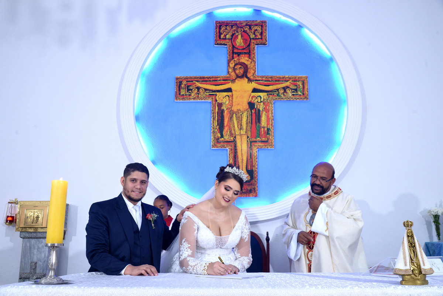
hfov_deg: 58.7
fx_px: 394
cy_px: 148
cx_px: 222
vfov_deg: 41.1
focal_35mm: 32
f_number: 6.3
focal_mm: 32
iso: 2200
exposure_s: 1/100
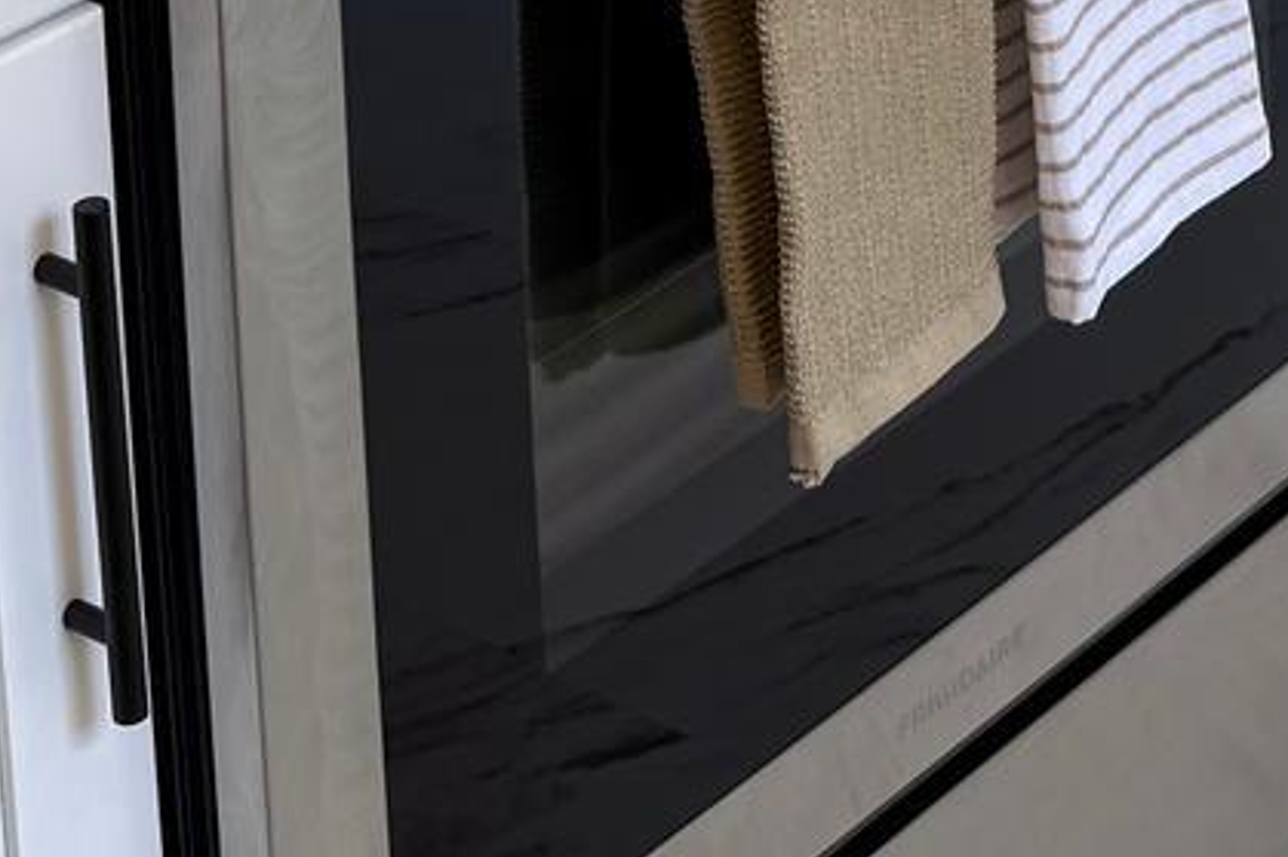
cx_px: 1131
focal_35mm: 122
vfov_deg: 9.8
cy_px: -1256
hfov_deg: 16.6
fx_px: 4363
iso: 50
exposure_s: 1/133
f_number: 1.78
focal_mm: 6.76
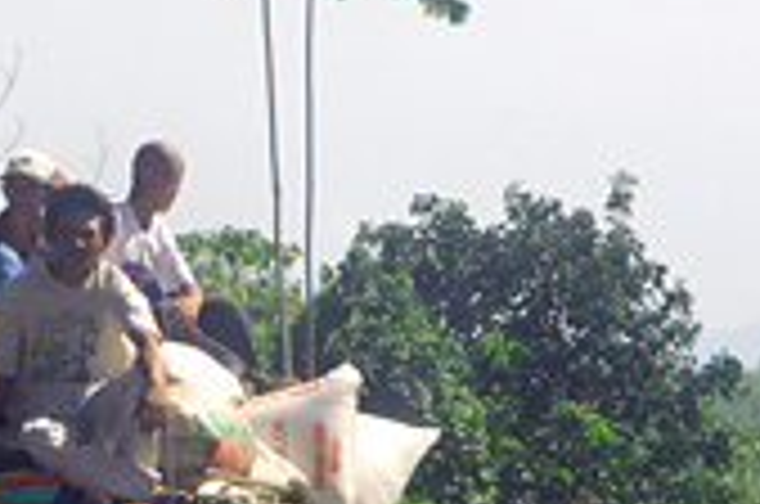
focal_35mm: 454
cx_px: 108
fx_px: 9562
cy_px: 358
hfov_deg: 4.5
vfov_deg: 3.0
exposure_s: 1/500
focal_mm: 85
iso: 400
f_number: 11
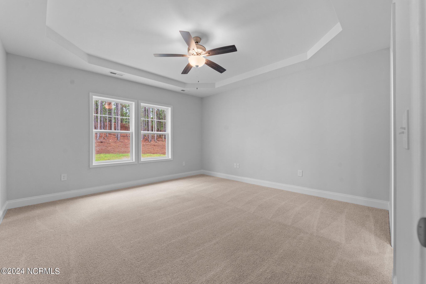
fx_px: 166
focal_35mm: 14
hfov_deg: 104.3
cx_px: 213
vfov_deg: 81.2
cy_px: 142
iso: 400
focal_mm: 14
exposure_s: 1/3
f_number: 8
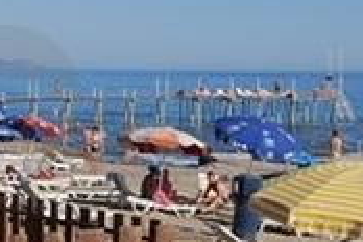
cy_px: 123
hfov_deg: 16.5
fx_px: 1250
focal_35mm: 124
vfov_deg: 11.1
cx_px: 177
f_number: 11
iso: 100
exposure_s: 1/200
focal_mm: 20
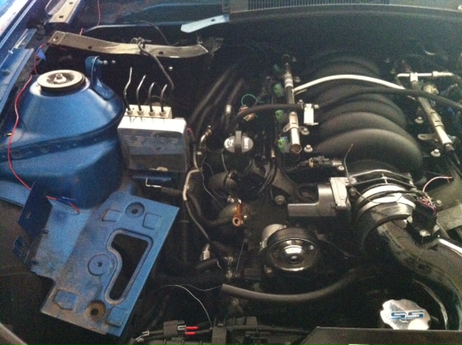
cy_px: 172
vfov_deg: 40.6
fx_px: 466
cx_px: 231
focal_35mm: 35
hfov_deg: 52.7
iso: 1000
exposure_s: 1/15
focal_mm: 3.85
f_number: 2.8
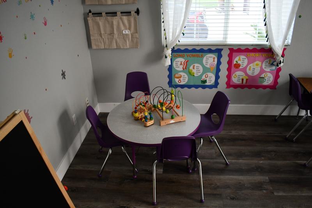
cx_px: 156
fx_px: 260
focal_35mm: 30
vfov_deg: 43.6
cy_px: 104
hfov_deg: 61.9
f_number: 3.5
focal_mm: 20
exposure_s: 1/125
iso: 1250
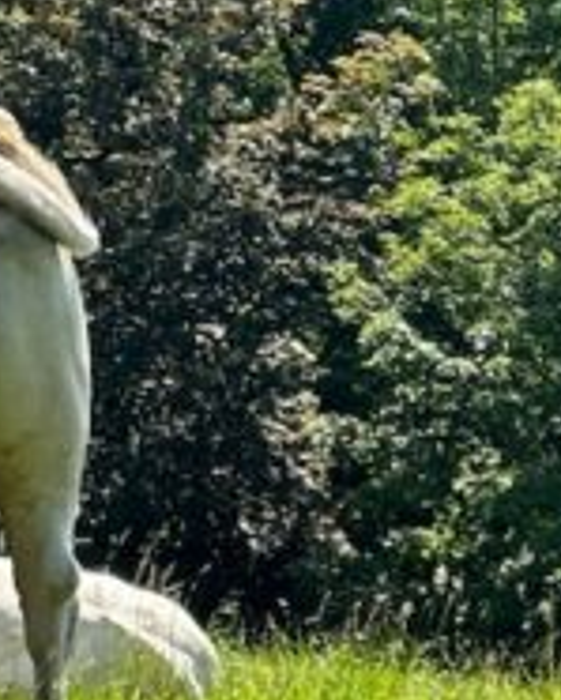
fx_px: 8585
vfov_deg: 4.6
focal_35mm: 414
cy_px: -278
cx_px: -181
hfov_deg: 3.7
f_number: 2.8
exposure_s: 1/320
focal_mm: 9
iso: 32
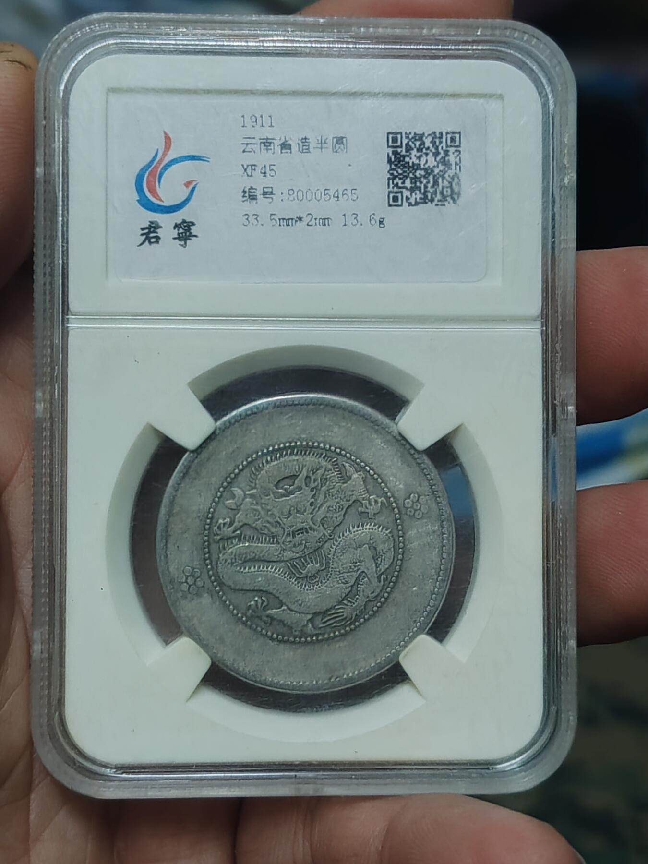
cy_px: 432
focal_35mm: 54
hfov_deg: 27.0
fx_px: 1348
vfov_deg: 35.5
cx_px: 324
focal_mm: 6.12
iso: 2500
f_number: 1.9
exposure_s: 1/50
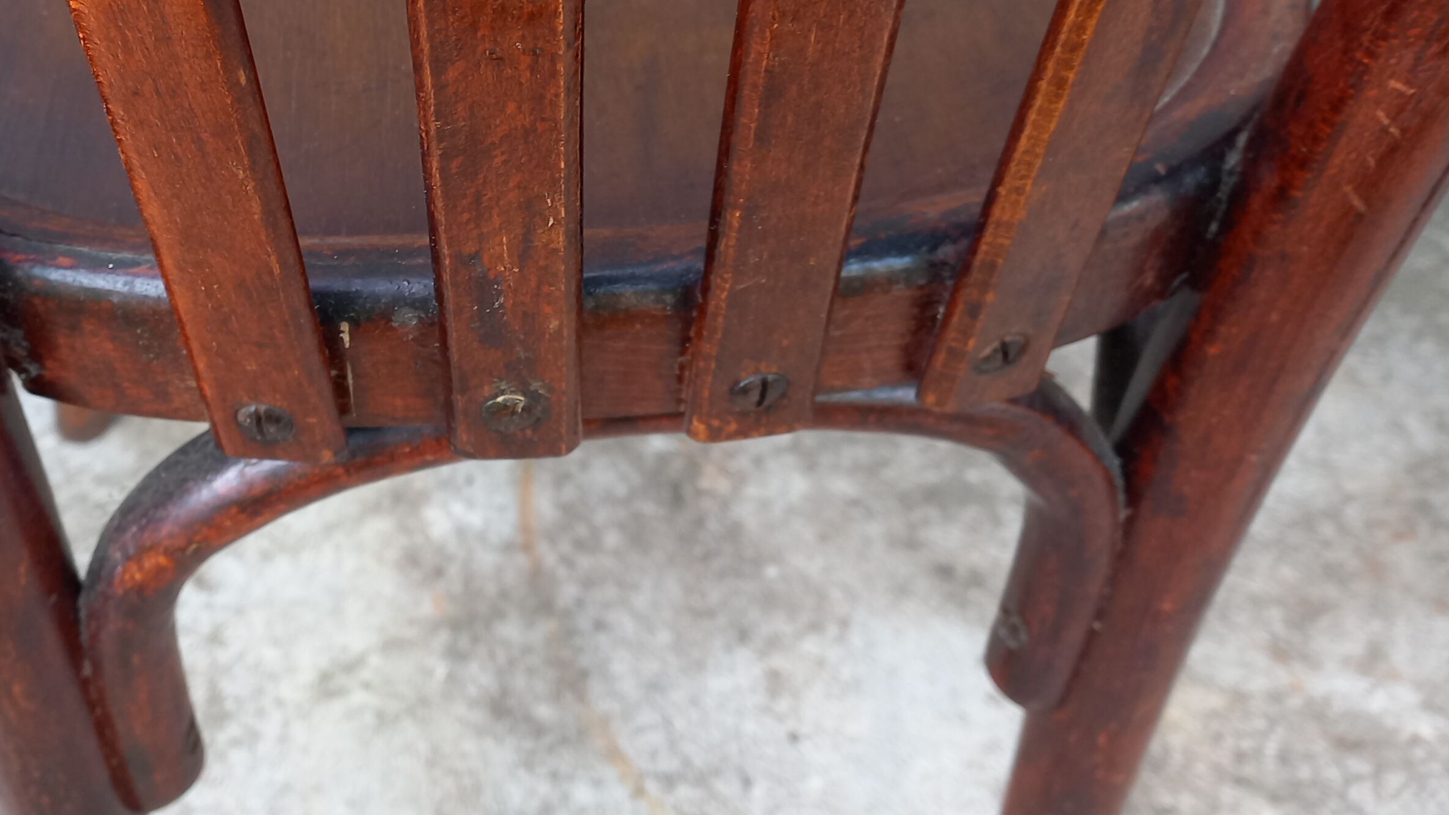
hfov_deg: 43.9
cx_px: 475
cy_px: 186
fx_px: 1767
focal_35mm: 46
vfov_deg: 25.6
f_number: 1.8
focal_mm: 4.65
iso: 80
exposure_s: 1/50
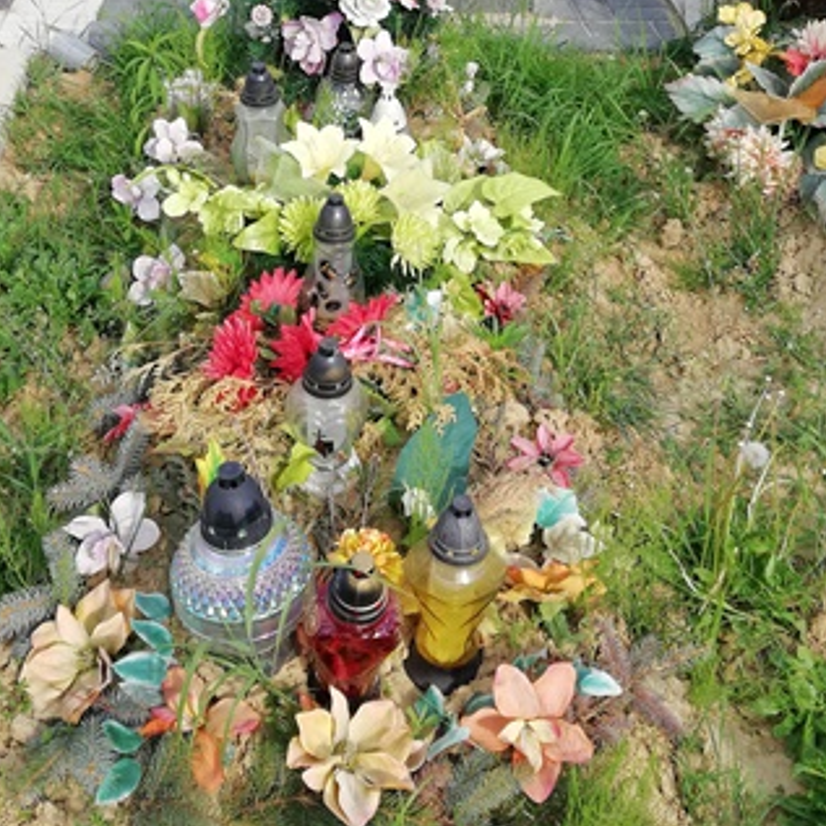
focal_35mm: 52
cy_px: 74
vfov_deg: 31.2
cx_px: 414
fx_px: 1404
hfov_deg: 32.8
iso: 50
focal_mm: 3.81
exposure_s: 1/479
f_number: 2.2
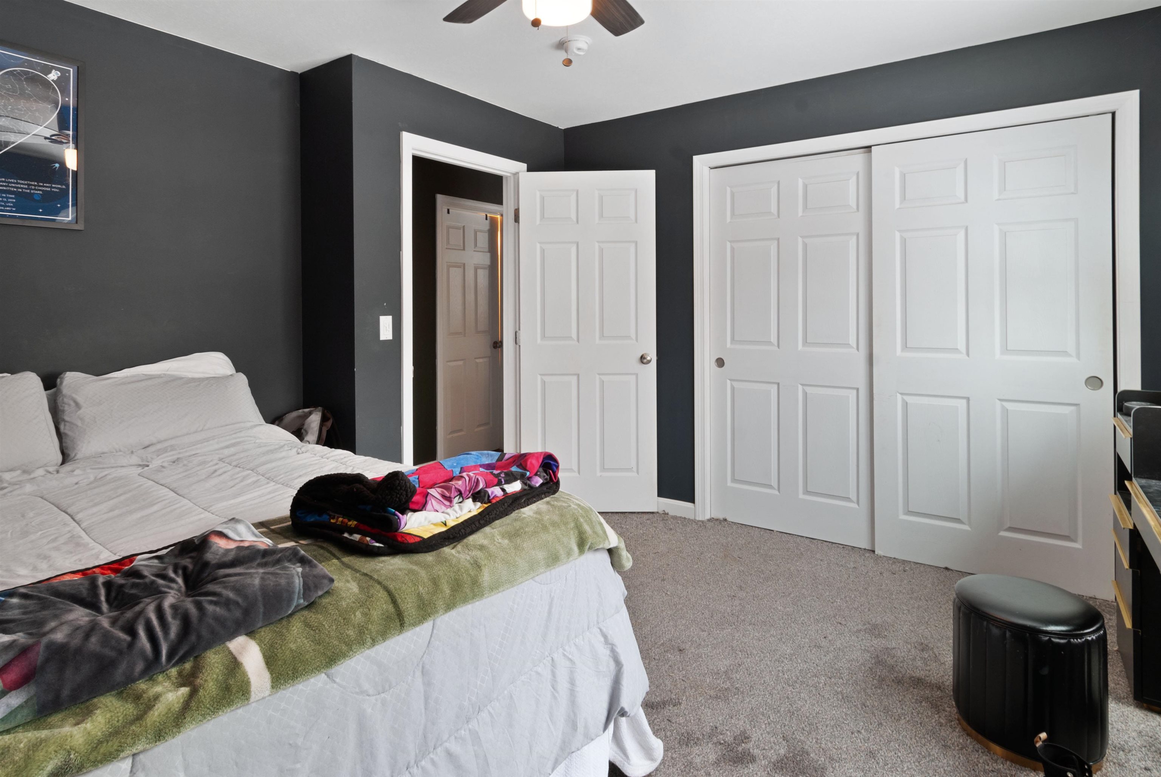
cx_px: 580
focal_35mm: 18
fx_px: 581
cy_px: 388
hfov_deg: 89.9
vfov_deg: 67.5
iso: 200
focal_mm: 12
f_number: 10
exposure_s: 1.5
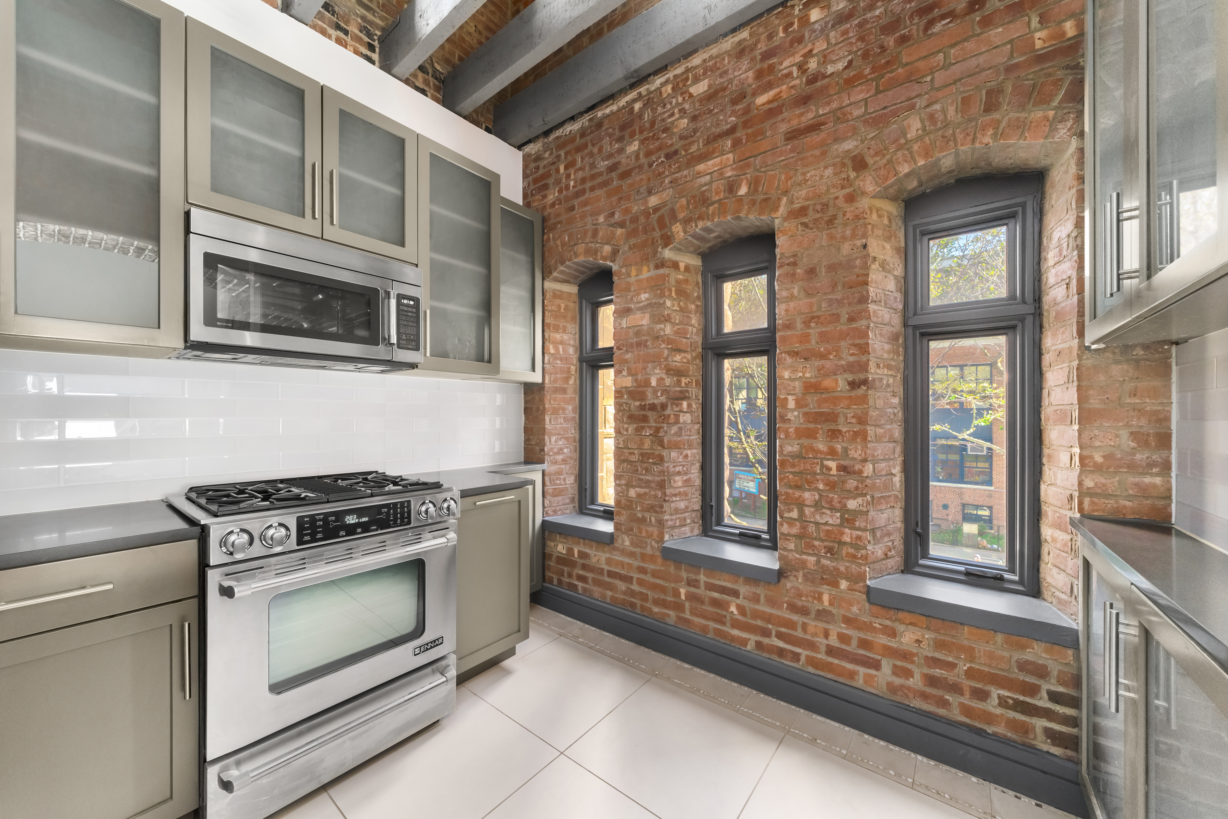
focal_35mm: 13
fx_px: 443
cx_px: 614
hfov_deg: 108.3
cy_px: 410
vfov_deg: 85.4
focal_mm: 13
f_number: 8
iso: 500
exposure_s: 1
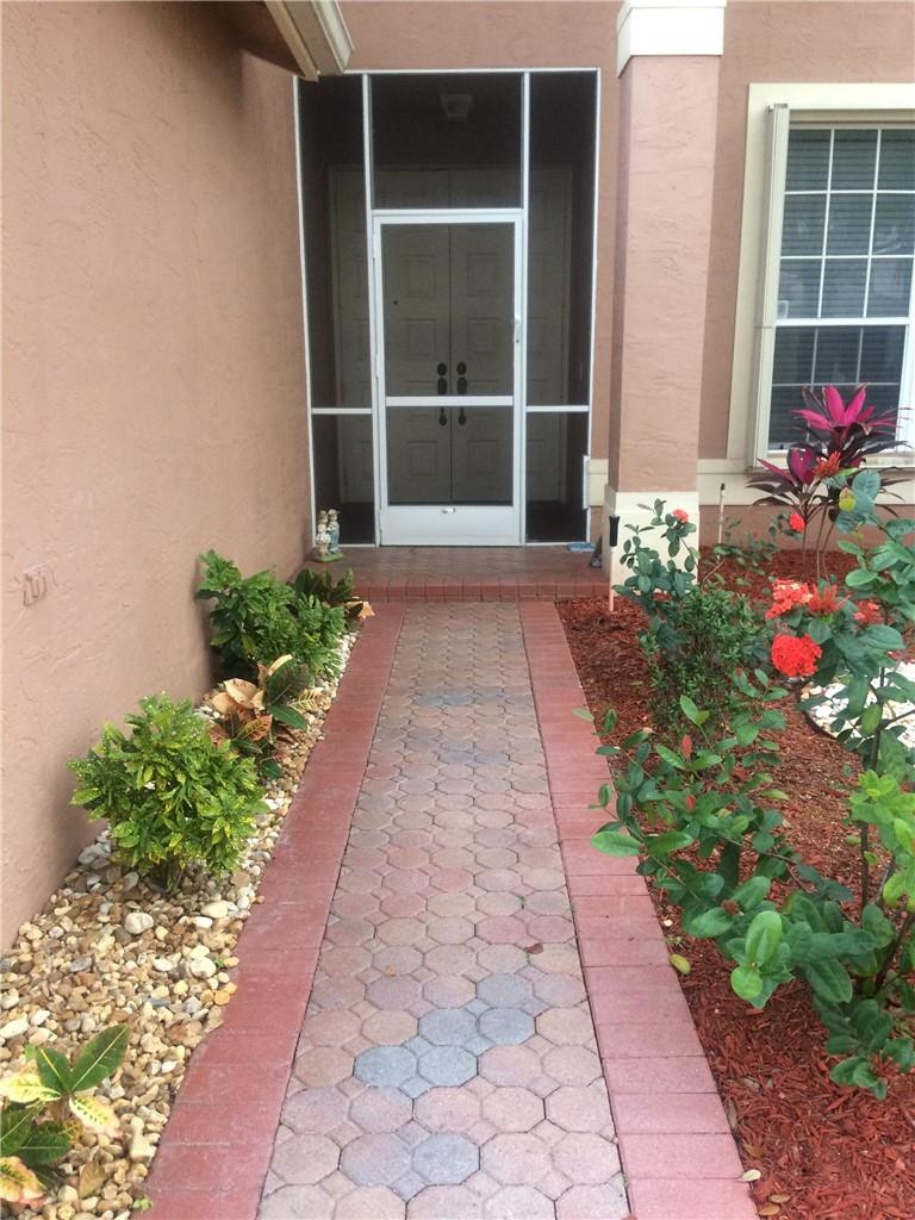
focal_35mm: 29
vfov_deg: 61.7
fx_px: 1022
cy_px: 610
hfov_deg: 48.2
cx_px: 458
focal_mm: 4.15
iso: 125
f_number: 2.2
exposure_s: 1/30
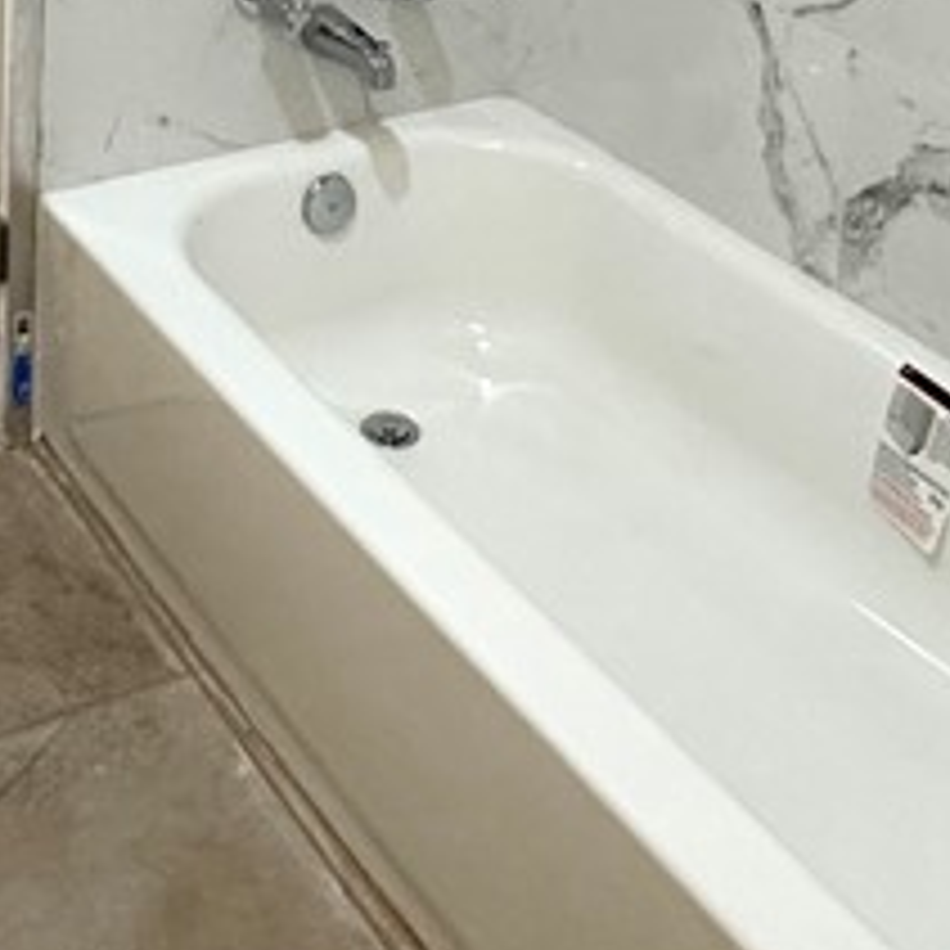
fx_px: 1863
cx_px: 59
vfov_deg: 24.6
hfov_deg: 27.4
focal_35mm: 60
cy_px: -315
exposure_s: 1/120
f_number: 2.2
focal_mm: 2.22
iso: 200
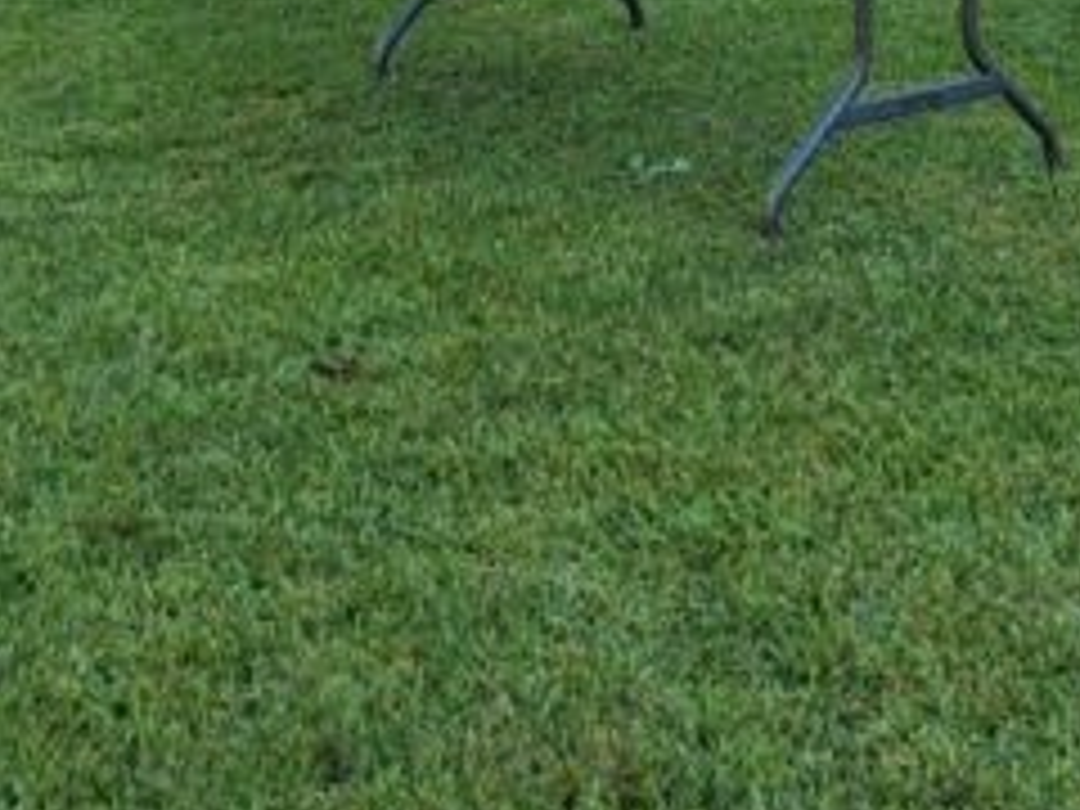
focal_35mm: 98
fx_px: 3058
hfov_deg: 19.5
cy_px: -891
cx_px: 1071
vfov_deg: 12.8
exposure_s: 1/375
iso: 20
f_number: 1.8
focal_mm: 5.4
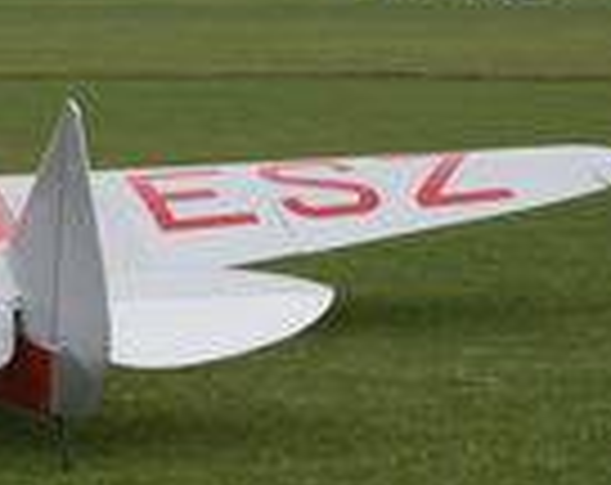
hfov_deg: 13.0
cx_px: -148
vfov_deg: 10.6
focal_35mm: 144
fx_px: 2597
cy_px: 108
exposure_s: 1/299
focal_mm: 12.7
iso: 100
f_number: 6.8
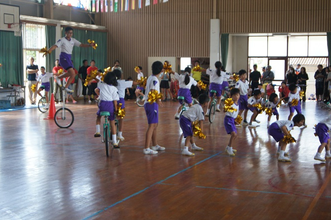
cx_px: 169
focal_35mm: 65
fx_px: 597
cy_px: 102
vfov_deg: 20.9
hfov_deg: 31.0
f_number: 5
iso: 500
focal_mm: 40
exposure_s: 1/80
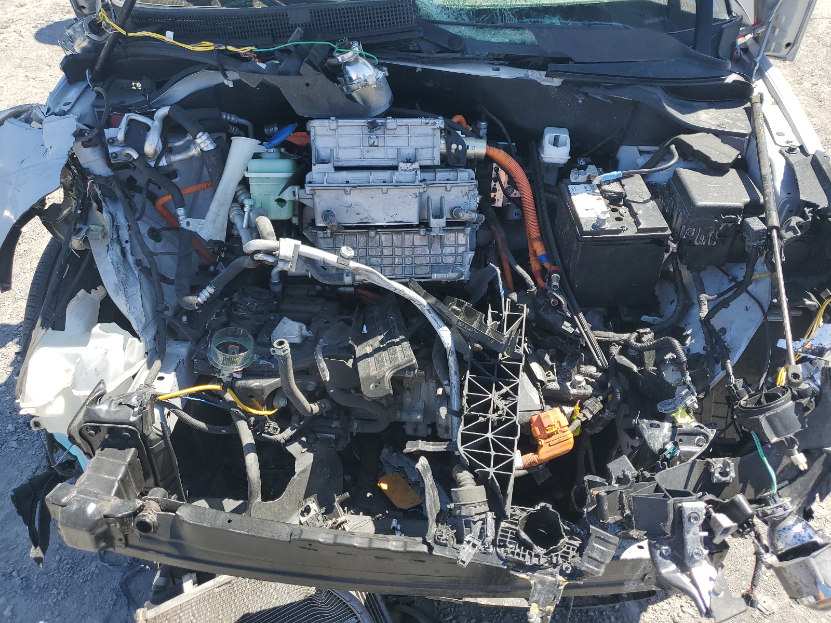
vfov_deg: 53.1
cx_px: 416
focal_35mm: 26
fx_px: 624
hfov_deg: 67.3
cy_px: 312
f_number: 1.5
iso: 50
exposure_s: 1/1429
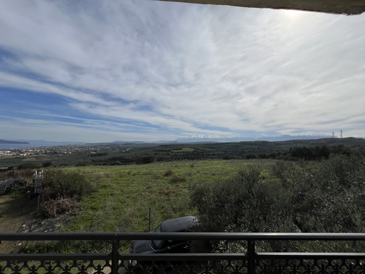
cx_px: 182
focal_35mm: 13
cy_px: 137
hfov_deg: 106.2
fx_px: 137
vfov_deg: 89.9
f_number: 1.8
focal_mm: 1.57
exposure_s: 1/5814
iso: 40
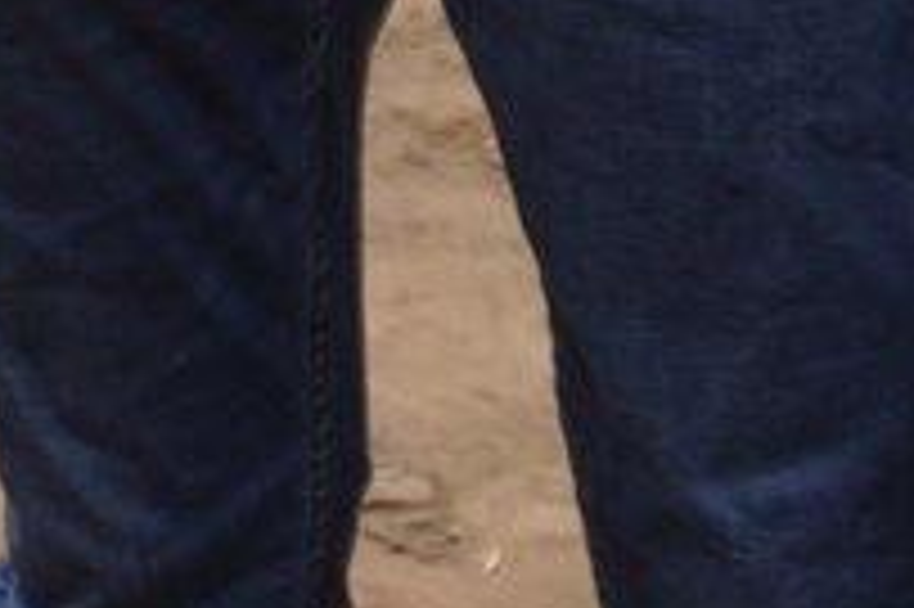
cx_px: -1076
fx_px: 6748
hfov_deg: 7.4
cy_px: -1437
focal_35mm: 266
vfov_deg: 4.8
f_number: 4.5
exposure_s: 1/200
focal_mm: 24
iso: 100
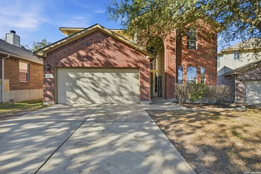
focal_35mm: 13
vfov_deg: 85.4
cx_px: 130
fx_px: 94
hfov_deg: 108.3
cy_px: 87
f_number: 6.3
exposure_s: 1/1000
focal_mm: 9
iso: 250
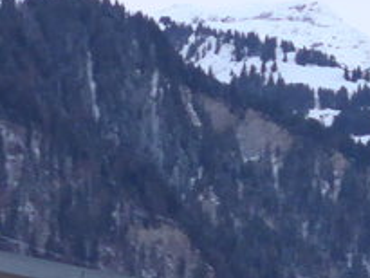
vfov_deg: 8.4
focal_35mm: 170
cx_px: 347
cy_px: 498
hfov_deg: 11.5
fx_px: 1818
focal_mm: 6
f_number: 2
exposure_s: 1/60
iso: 320
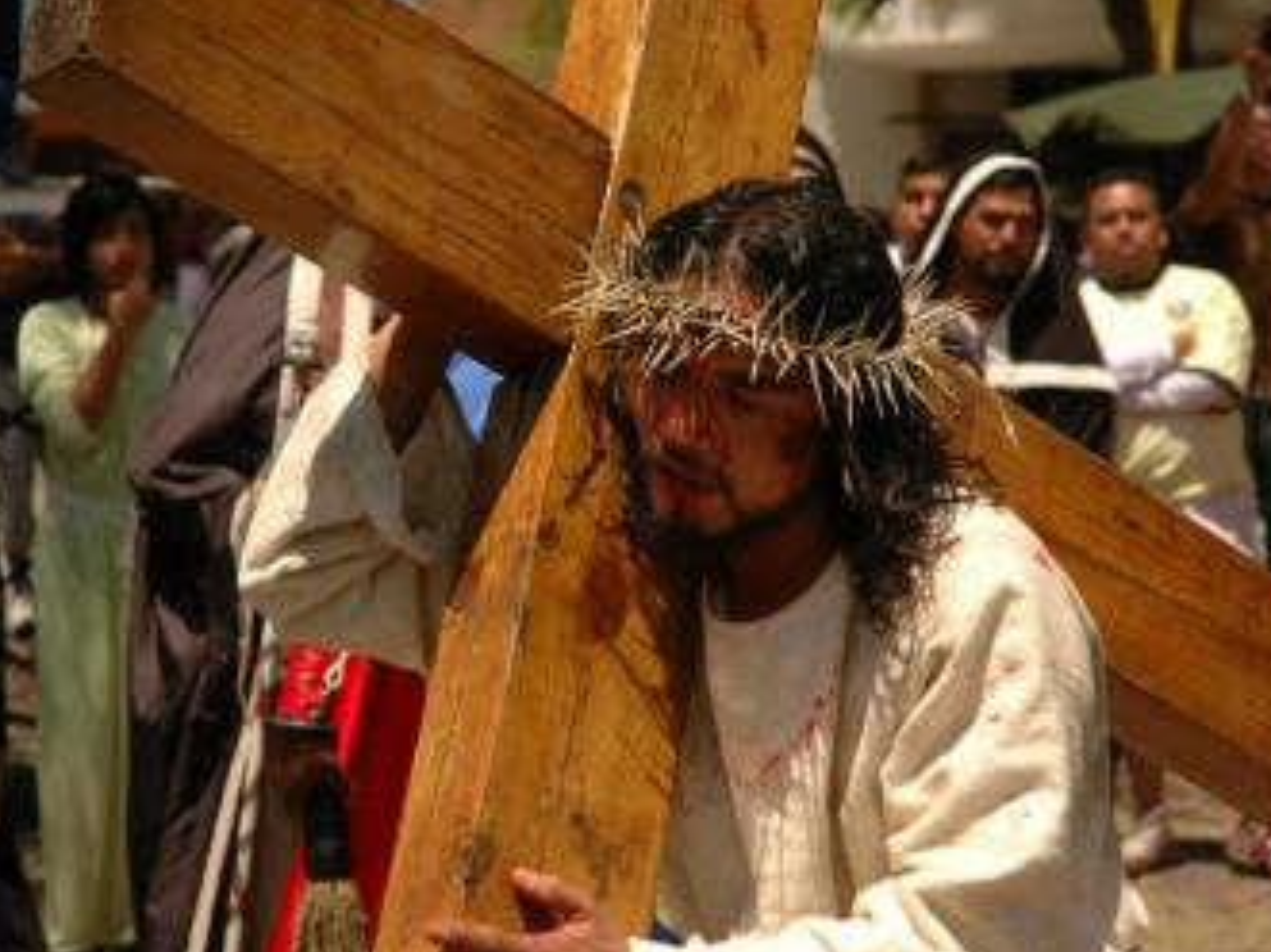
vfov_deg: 12.1
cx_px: 749
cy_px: 499
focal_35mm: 122
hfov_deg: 16.1
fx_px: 4478
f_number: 4.5
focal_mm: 70
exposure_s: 1/2000
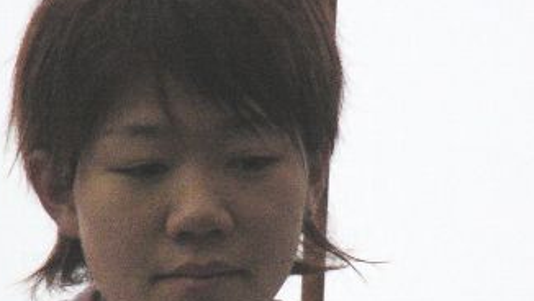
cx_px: 238
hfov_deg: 2.7
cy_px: 204
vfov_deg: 1.6
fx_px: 11139
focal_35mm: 786
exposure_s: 1/125
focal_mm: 61.3
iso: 400
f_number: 3.7
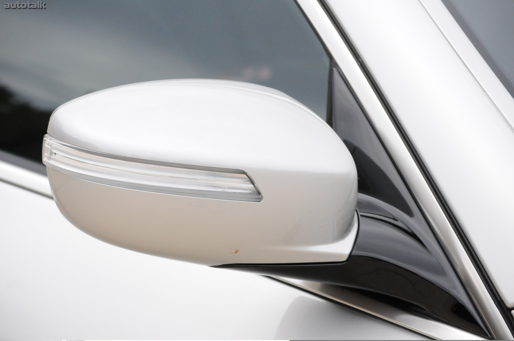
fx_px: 1925
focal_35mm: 135
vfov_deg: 10.1
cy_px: 170
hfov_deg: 15.2
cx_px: 257
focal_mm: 90
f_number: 8
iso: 2000
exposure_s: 1/800
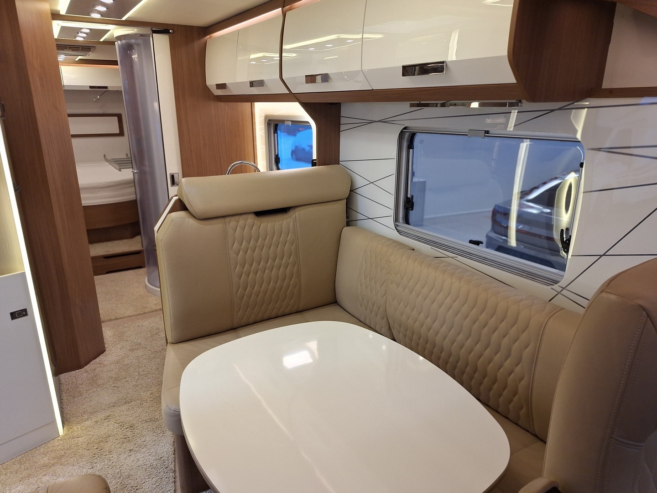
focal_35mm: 23
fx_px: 437
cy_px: 246
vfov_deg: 58.9
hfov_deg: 73.9
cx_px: 328
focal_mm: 5.54
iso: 100
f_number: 1.8
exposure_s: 1/50
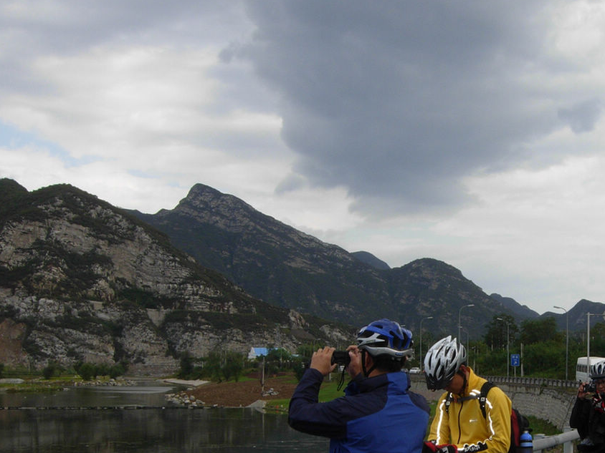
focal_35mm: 64
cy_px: 365
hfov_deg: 29.3
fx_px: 1119
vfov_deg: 22.6
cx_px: 513
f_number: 5.4
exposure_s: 1/313
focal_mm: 7.5
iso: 50
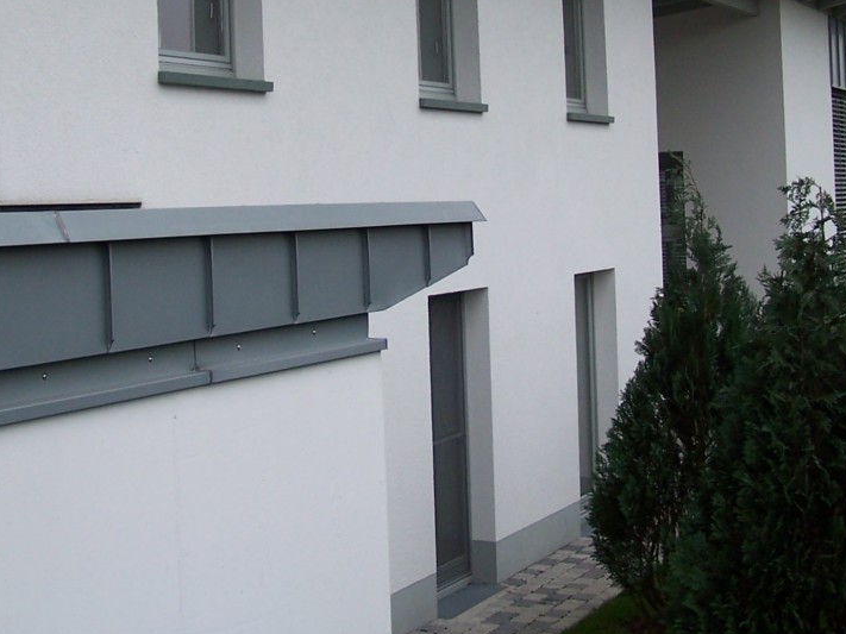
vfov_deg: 23.5
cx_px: 400
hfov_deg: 31.2
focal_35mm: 62
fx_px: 1515
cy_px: 183
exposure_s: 1/180
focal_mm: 6.3
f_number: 2.8
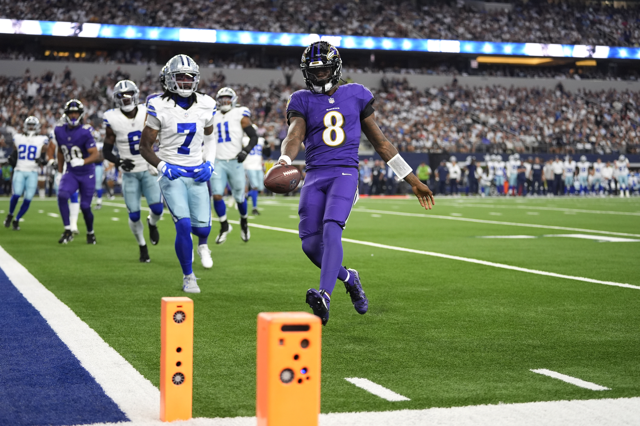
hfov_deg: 28.8
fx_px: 1244
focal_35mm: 70
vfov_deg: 19.5
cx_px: 320
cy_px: 213
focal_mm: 70
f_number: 2.8
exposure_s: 1/2000
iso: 2500
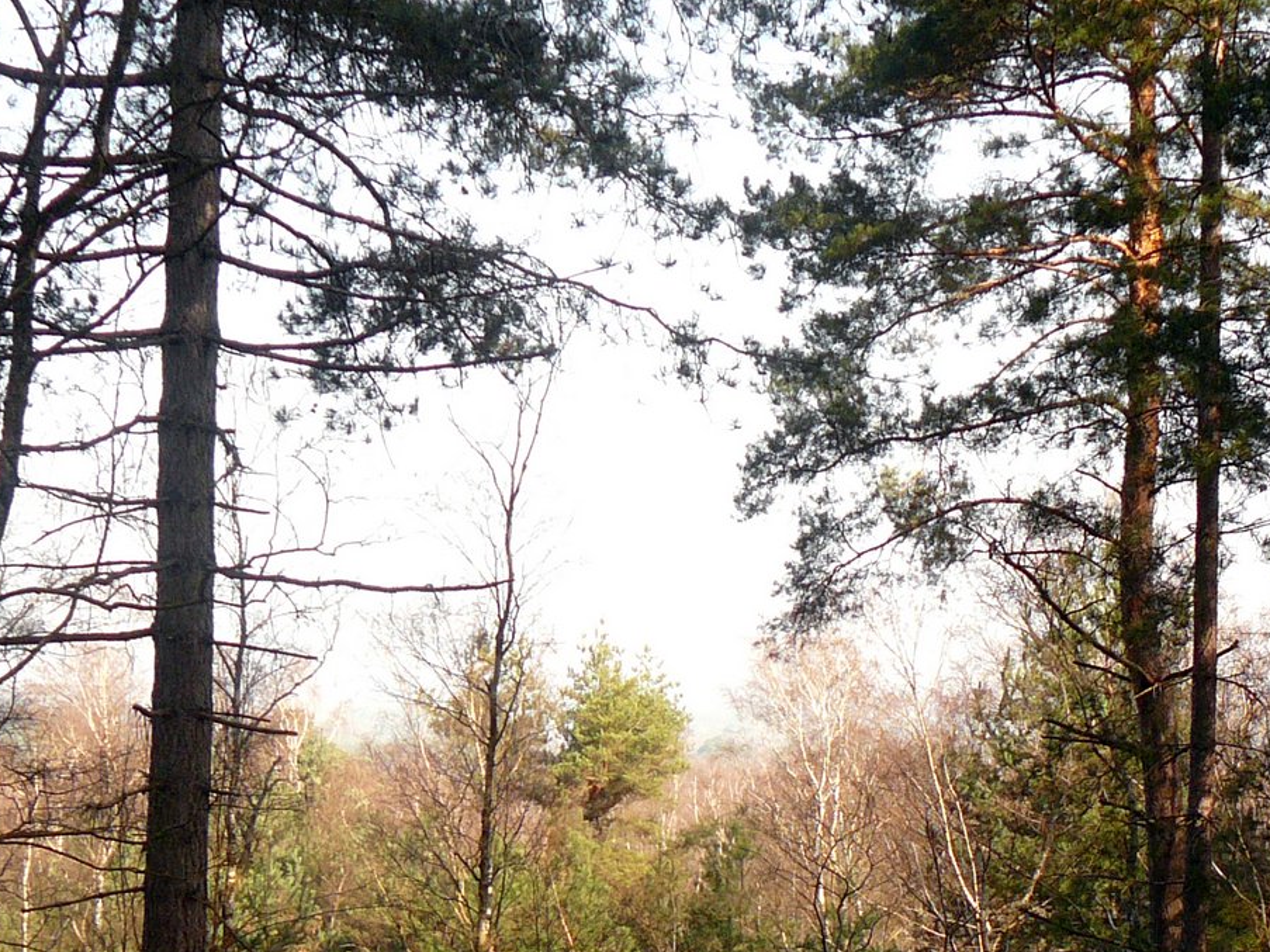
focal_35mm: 62
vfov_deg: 23.3
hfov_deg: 31.2
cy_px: 773
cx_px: 699
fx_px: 2274
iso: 80
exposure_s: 1/320
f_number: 2.8
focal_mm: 5.2
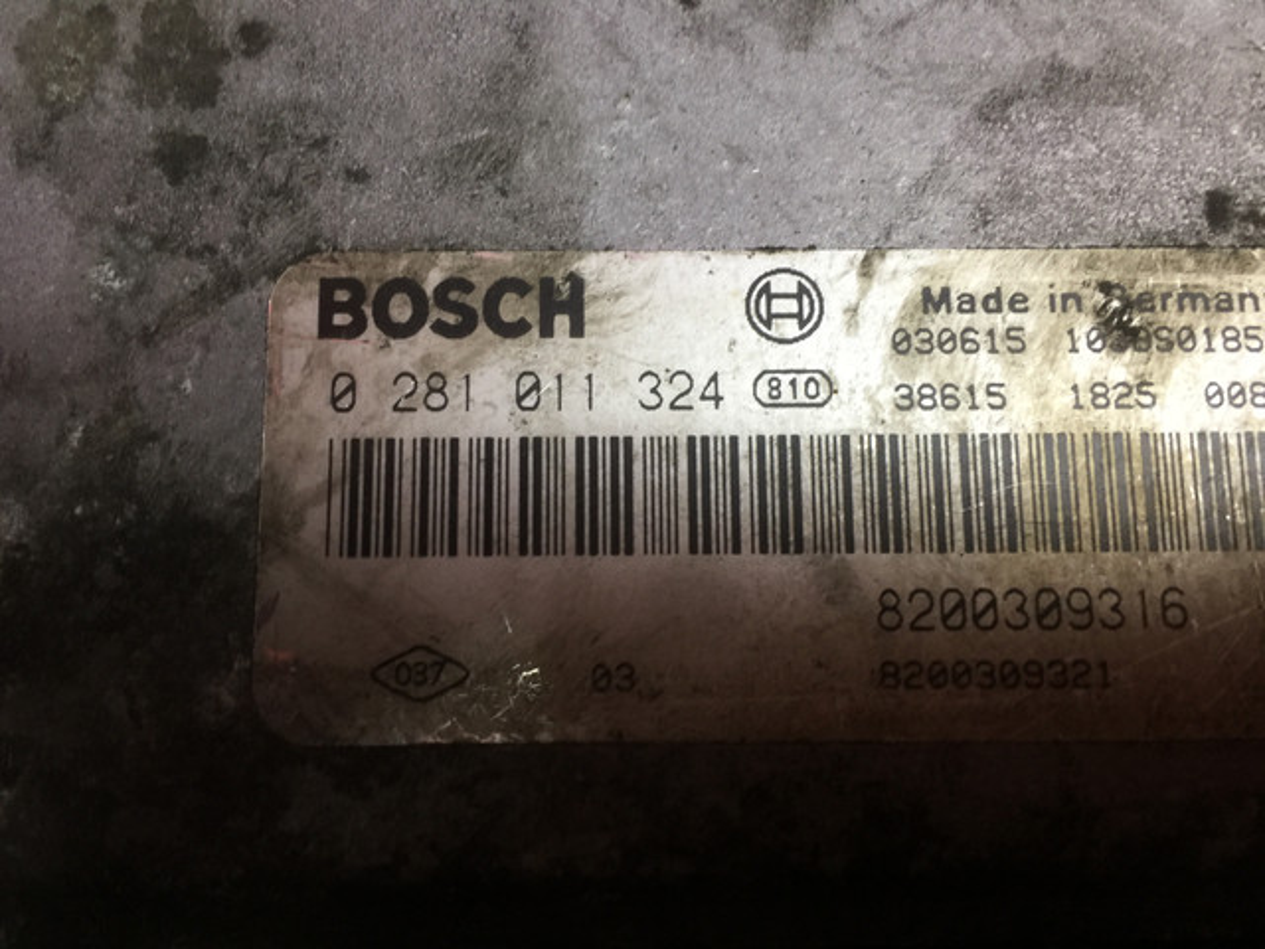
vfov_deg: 48.2
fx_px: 1060
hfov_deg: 61.7
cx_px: 632
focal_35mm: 29
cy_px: 474
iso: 64
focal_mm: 4.15
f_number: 2.2
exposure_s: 1/17
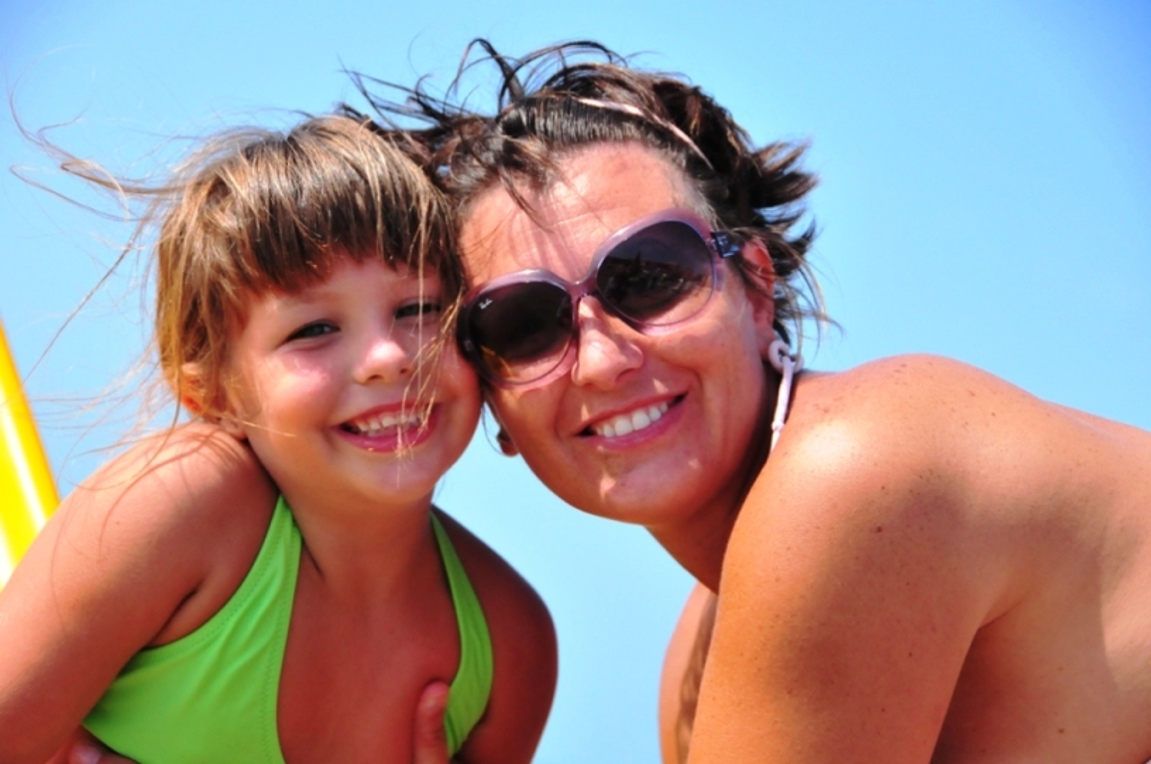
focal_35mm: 112
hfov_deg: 18.2
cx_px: 576
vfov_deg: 12.1
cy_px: 382
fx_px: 3593
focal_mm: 75
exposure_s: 1/3200
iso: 800
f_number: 5
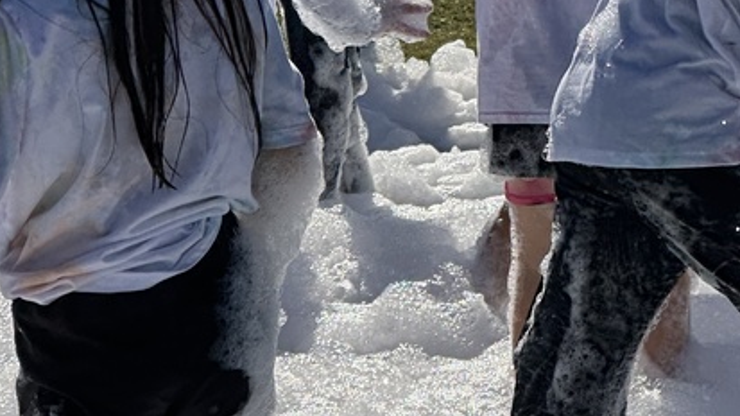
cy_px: 75
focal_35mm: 208
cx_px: 432
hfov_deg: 10.4
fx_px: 4080
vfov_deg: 5.8
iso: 32
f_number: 2.8
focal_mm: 9
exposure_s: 1/1468
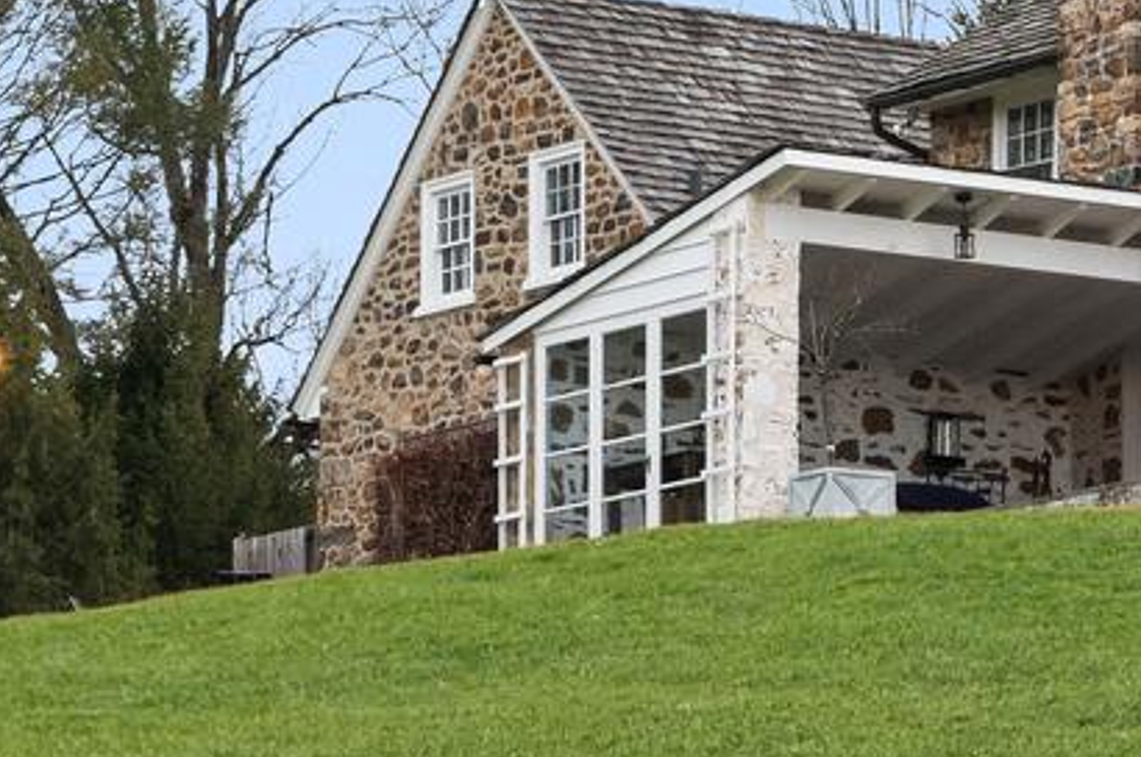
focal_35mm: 240
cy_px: 128
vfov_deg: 5.7
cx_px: 2079
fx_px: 7595
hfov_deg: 8.3
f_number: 7.1
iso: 640
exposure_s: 1/160
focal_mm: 48
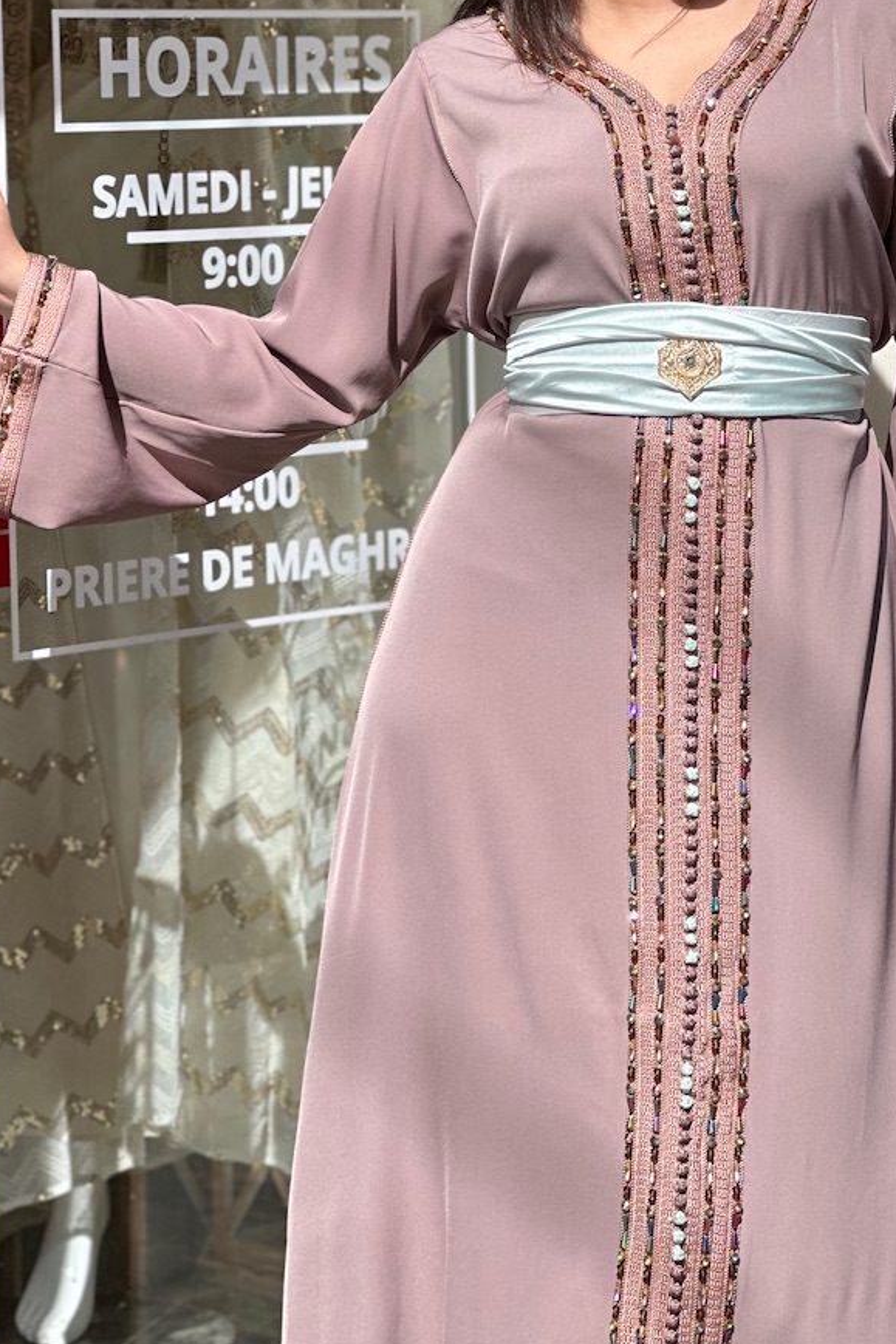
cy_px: 413
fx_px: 4407
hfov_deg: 11.6
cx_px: 604
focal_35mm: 118
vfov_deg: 17.3
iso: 32
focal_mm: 9
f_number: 2.8
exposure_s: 1/626
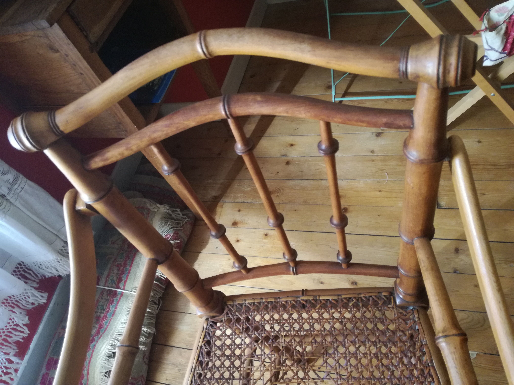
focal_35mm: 27
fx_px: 401
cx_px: 257
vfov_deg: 51.4
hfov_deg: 65.3
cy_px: 192
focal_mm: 3.79
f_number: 2
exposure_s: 1/33.3
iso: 250
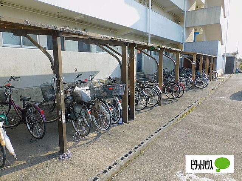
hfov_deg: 71.6
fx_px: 168
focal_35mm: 24
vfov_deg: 56.8
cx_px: 121
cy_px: 90
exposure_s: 1/400
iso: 125
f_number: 3.3
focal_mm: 4.3
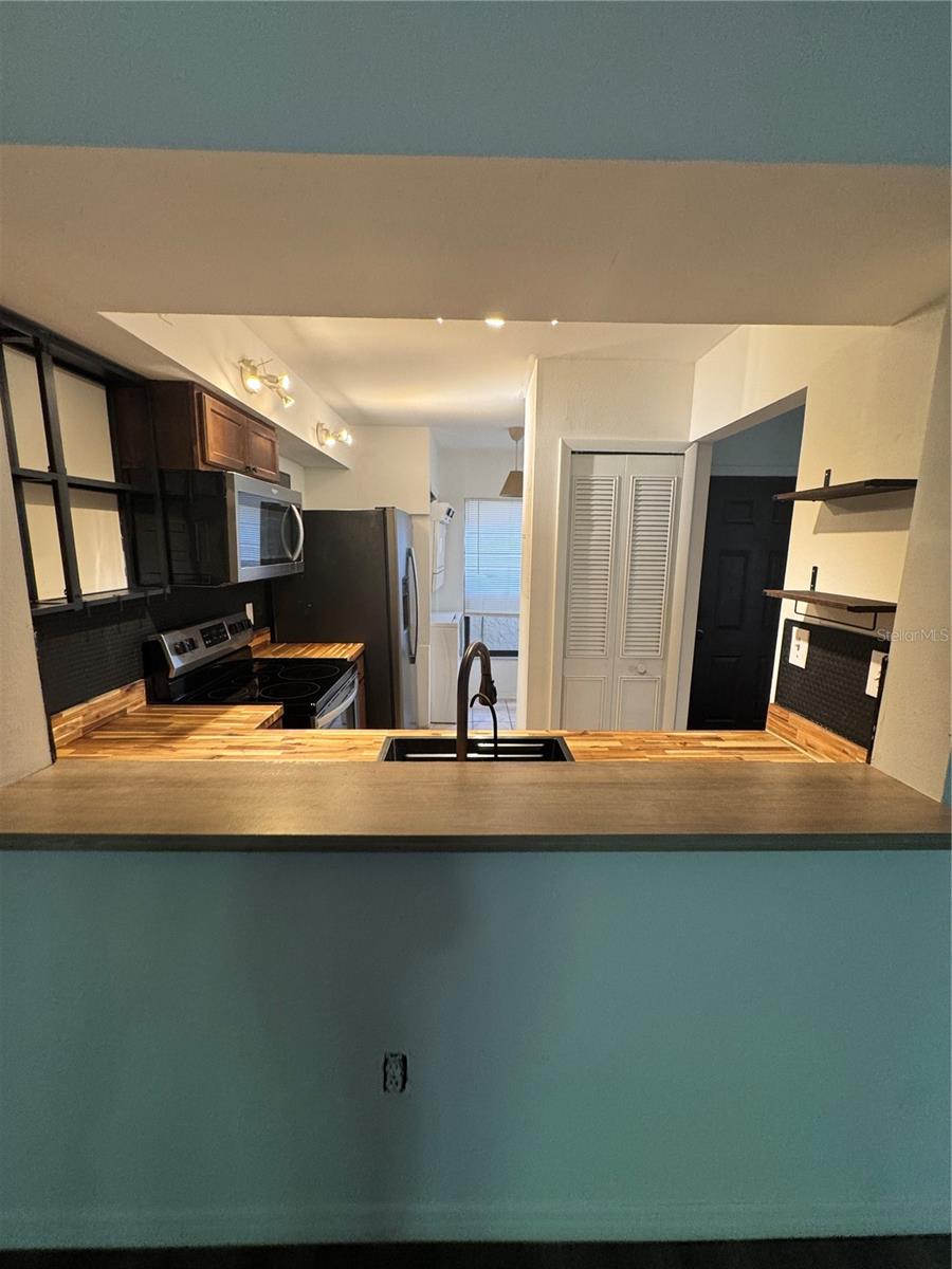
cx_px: 476
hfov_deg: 85.7
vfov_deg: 102.1
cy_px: 634
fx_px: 513
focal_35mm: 14
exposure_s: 1/60
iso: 200
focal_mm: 2.22
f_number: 2.2
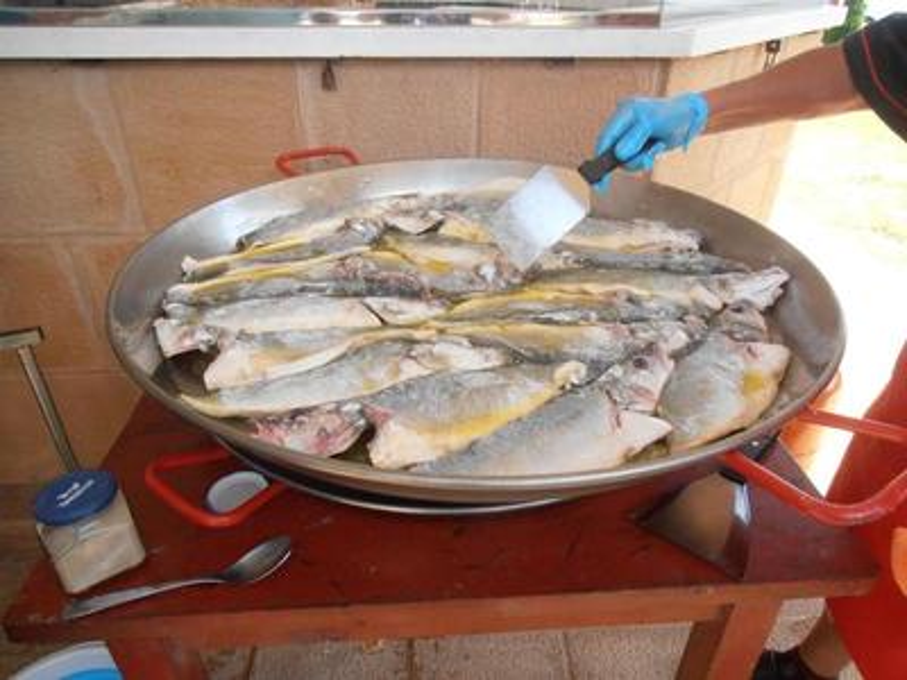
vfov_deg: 56.8
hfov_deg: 71.6
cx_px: 454
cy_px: 340
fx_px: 629
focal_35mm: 24
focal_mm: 4.2
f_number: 3
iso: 200
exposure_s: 1/400
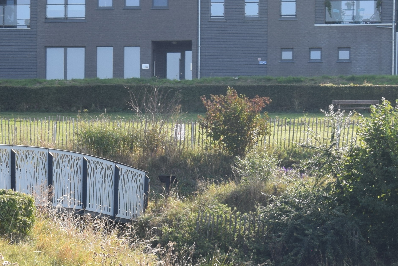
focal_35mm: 181
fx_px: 2001
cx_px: 147
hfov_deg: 11.4
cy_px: 206
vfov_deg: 7.6
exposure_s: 1/250
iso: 250
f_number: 8
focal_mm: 38
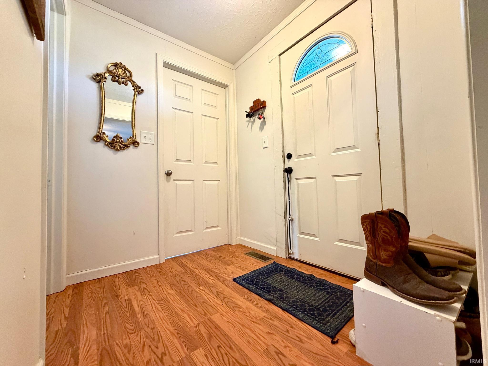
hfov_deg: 102.1
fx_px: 197
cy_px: 183
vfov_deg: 85.7
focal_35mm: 14
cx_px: 244
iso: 320
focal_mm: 2.22
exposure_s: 1/60
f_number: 2.2
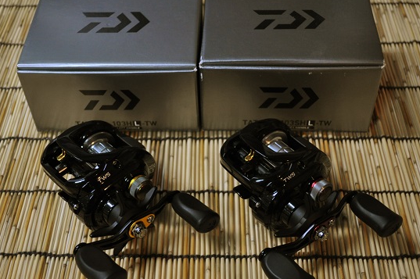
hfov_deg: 36.9
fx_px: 629
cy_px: 158
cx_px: 208
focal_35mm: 54
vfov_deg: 25.0
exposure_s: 1/50
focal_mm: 30
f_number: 4.5
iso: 800
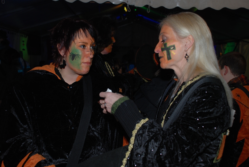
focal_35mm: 48
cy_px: 84
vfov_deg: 28.1
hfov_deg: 41.1
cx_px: 124
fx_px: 332
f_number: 4.2
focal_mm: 32
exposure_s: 1/60
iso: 200
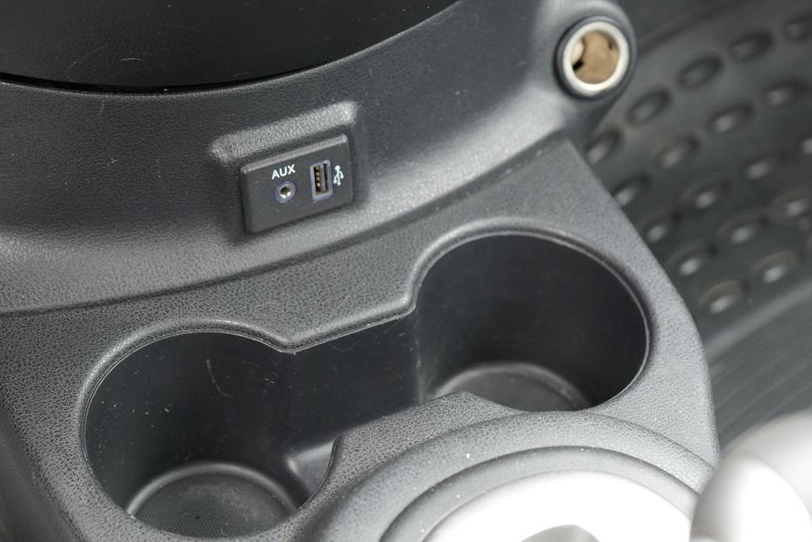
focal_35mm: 76
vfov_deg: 17.9
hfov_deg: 26.6
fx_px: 1715
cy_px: 351
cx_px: 390
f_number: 5
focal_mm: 55
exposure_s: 1/160
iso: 2500
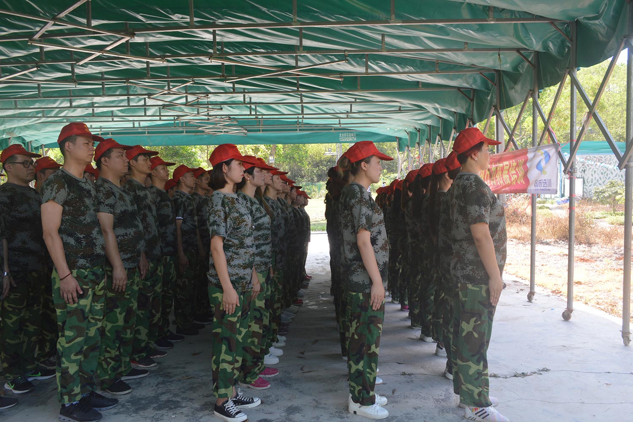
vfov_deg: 47.9
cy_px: 211
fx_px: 475
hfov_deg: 67.4
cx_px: 316
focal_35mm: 27
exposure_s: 1/125
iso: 320
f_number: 5.6
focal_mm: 18
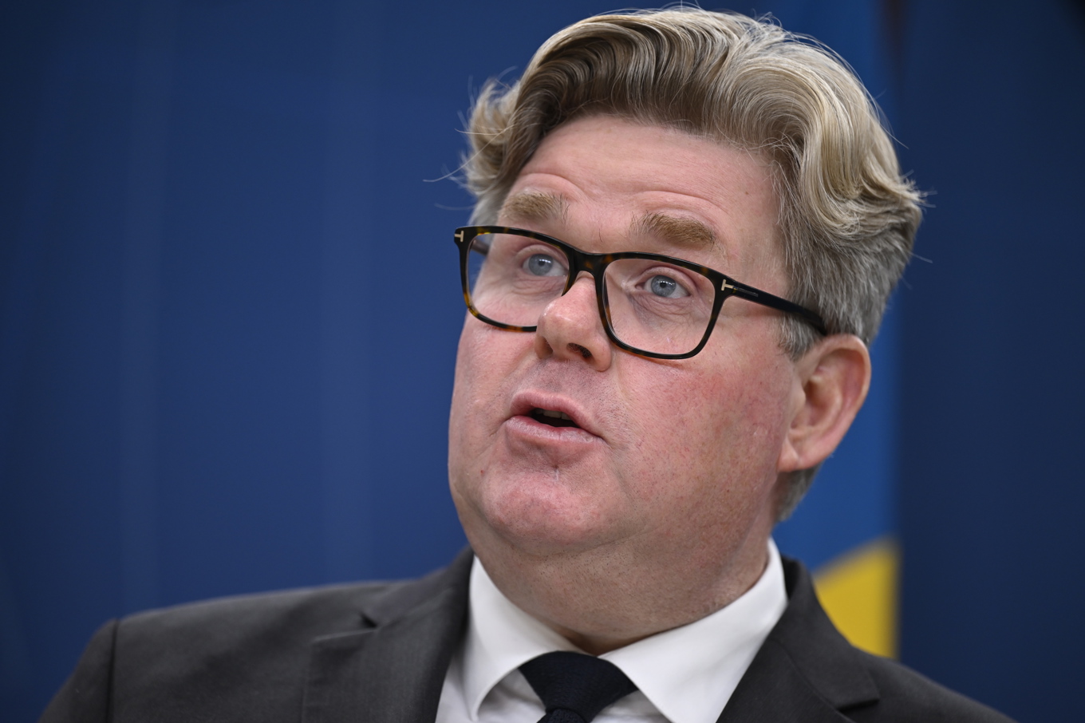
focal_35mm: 200
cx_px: 542
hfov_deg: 10.3
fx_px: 6026
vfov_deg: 6.9
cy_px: 362
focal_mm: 200
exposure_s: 1/320
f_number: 2.8
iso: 800
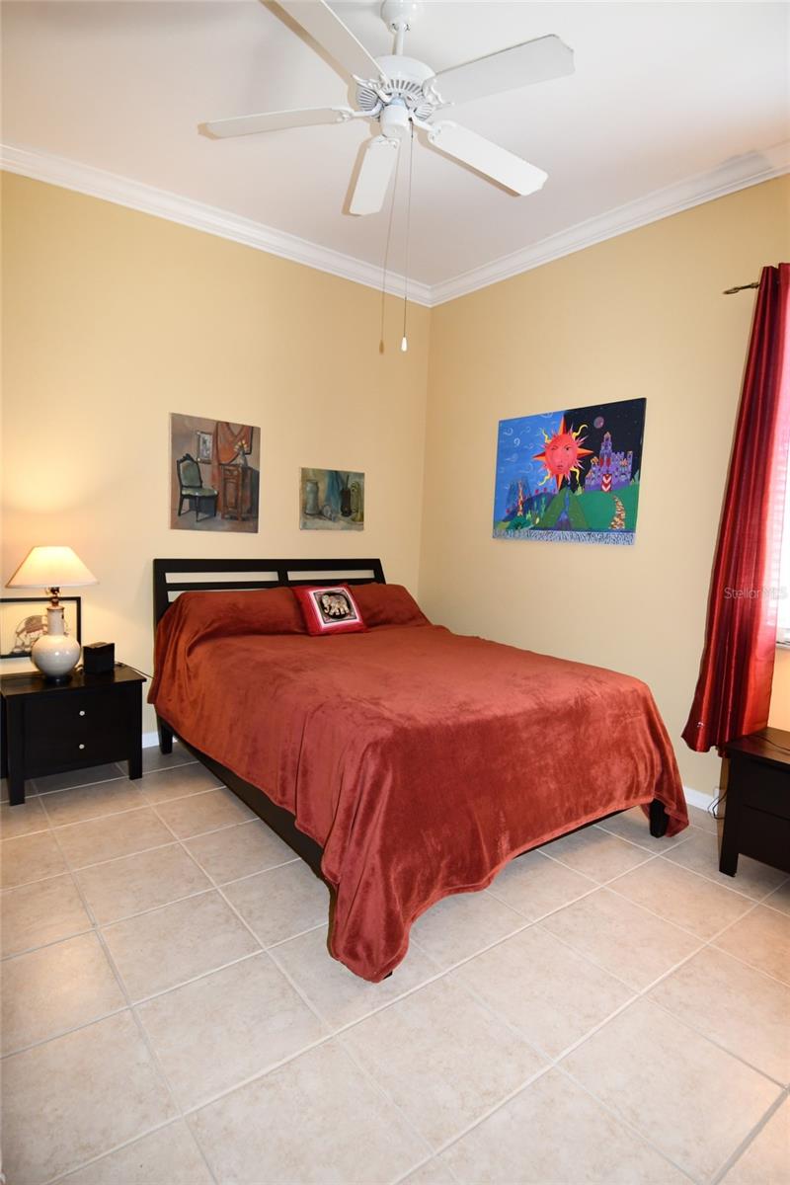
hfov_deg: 67.4
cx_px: 395
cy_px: 592
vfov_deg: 90.0
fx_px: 592
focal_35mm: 18
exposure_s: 1/60
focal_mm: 12
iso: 720
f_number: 4
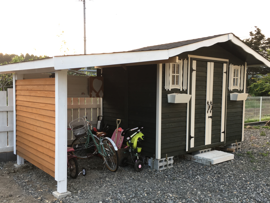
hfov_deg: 52.6
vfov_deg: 40.7
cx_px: 137
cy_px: 109
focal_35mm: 35
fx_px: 273
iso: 40
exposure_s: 1/120
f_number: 2.2
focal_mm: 4.15
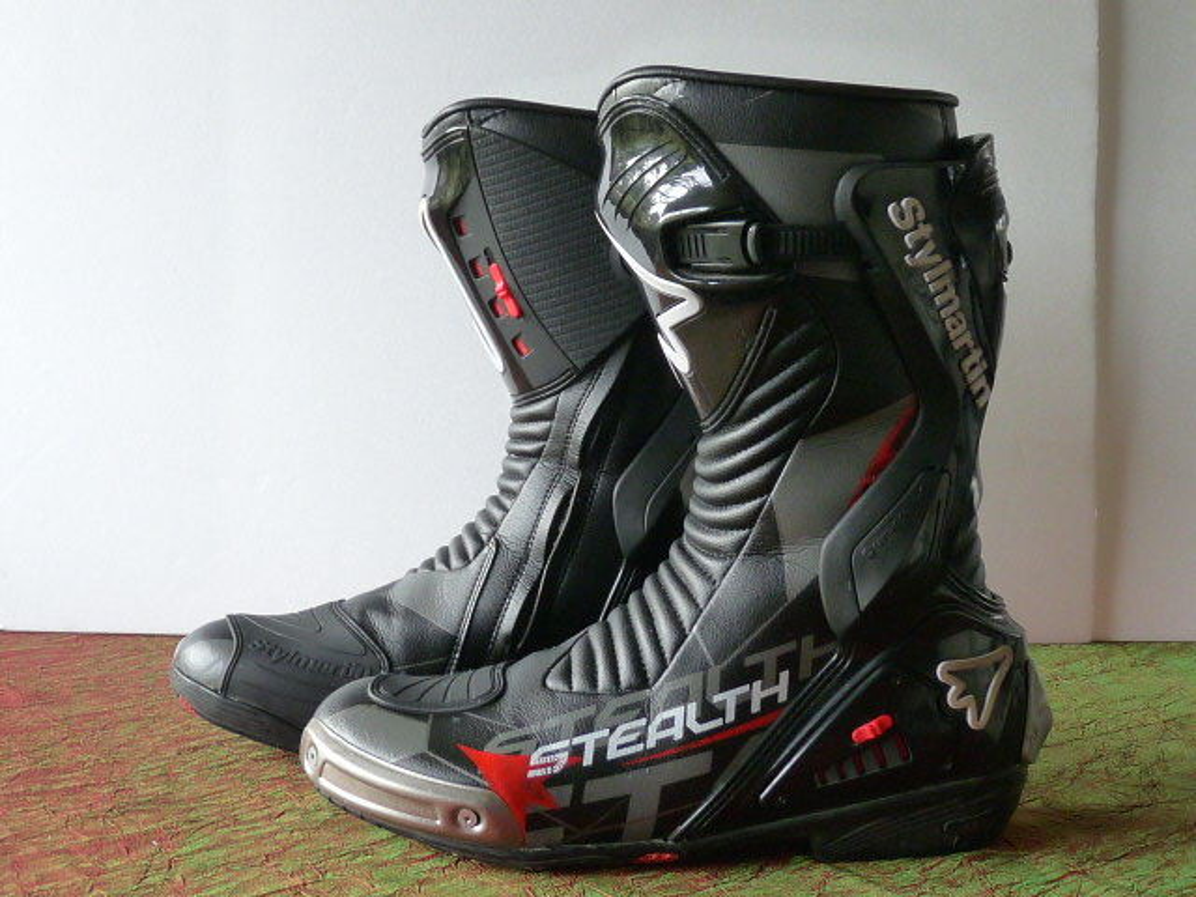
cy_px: 448
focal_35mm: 48
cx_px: 598
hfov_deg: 39.7
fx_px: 1658
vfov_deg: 30.3
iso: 250
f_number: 2.8
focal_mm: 4.8
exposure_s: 1/30
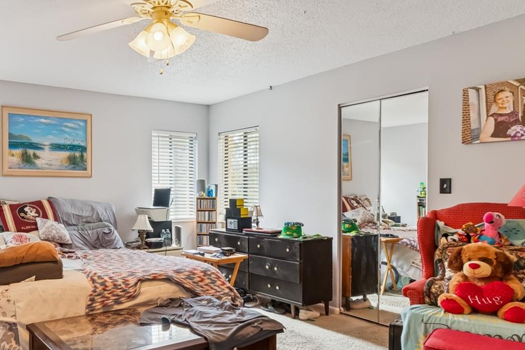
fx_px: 379
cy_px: 196
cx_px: 118
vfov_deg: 49.4
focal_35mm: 26
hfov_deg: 64.3
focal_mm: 10
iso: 100
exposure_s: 1/4
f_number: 7.1
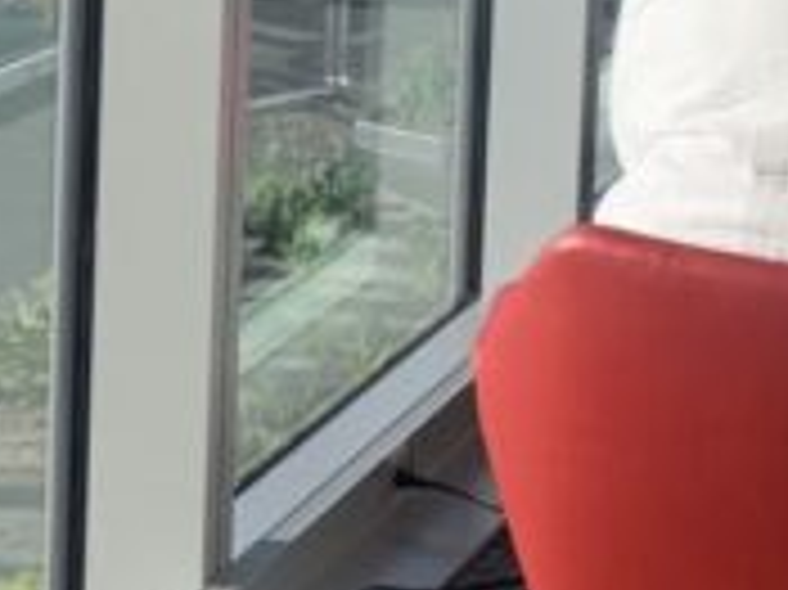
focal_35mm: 152
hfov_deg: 12.9
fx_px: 3458
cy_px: -239
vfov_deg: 9.5
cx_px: 36
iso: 25
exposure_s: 1/567
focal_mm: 4.25
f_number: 1.8
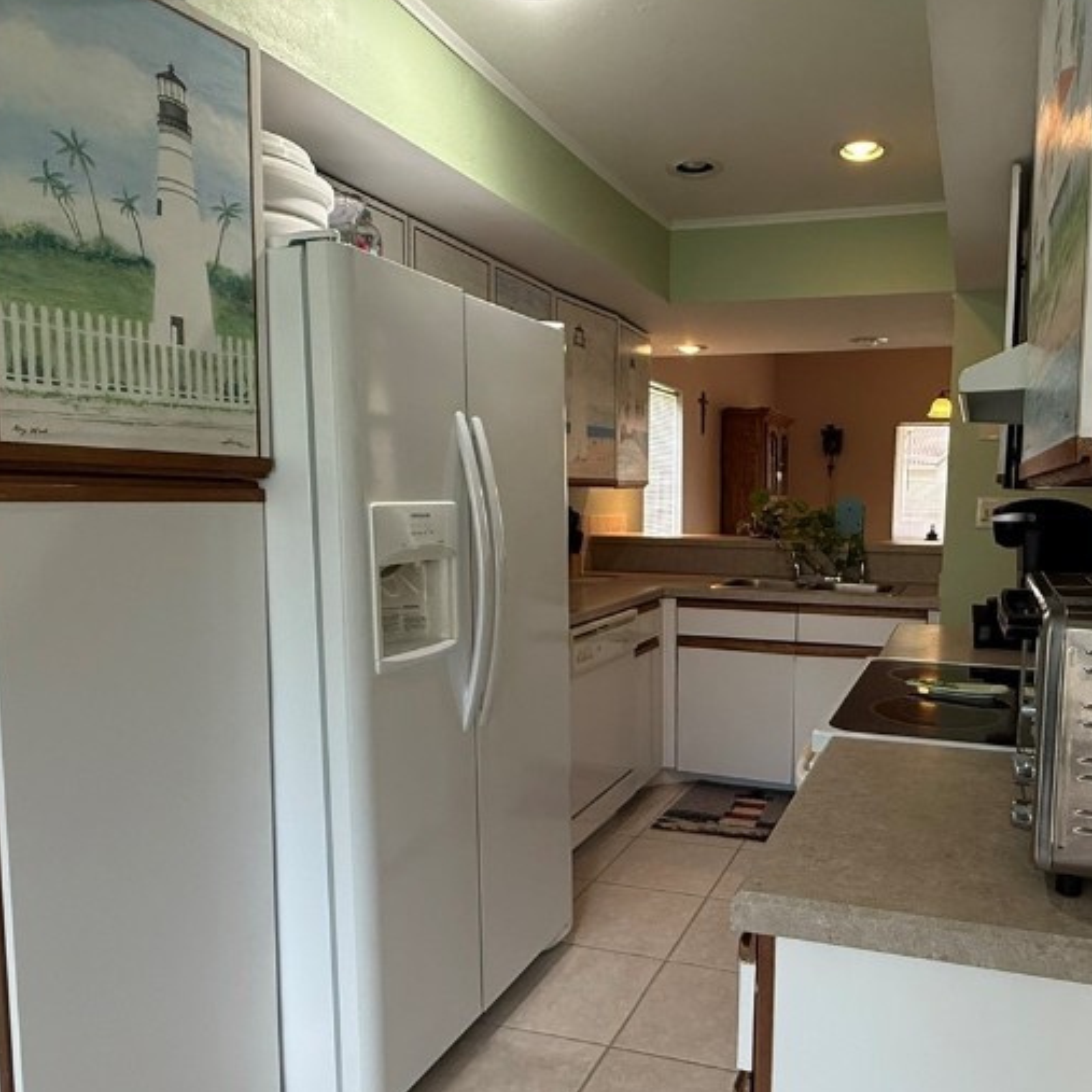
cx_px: 734
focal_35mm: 25
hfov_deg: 61.3
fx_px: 892
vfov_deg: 62.8
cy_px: 588
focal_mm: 2.22
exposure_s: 1/120
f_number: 2.2
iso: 200
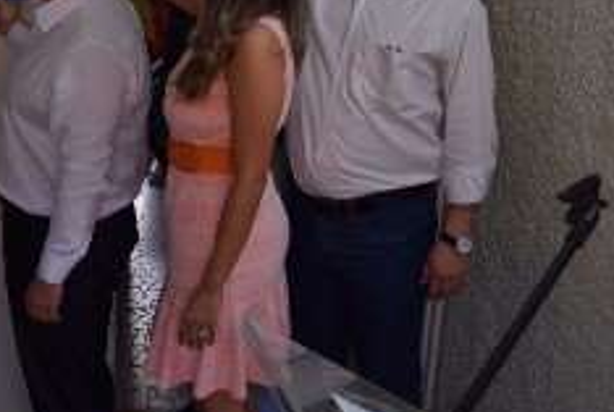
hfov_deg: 27.5
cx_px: -4
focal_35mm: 69
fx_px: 1179
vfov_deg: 19.8
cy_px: 136
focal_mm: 18
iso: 400
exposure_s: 1/60
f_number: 4
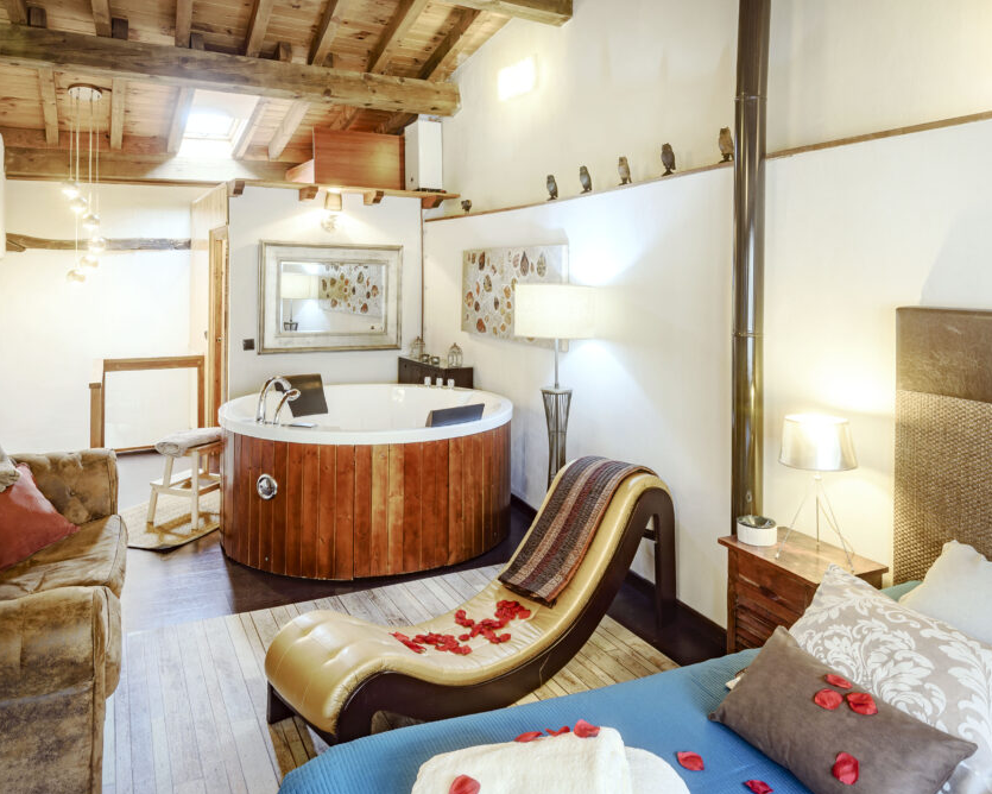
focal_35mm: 23
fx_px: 675
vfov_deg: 60.9
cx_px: 549
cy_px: 395
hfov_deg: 72.4
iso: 125
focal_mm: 20
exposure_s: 2
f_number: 13
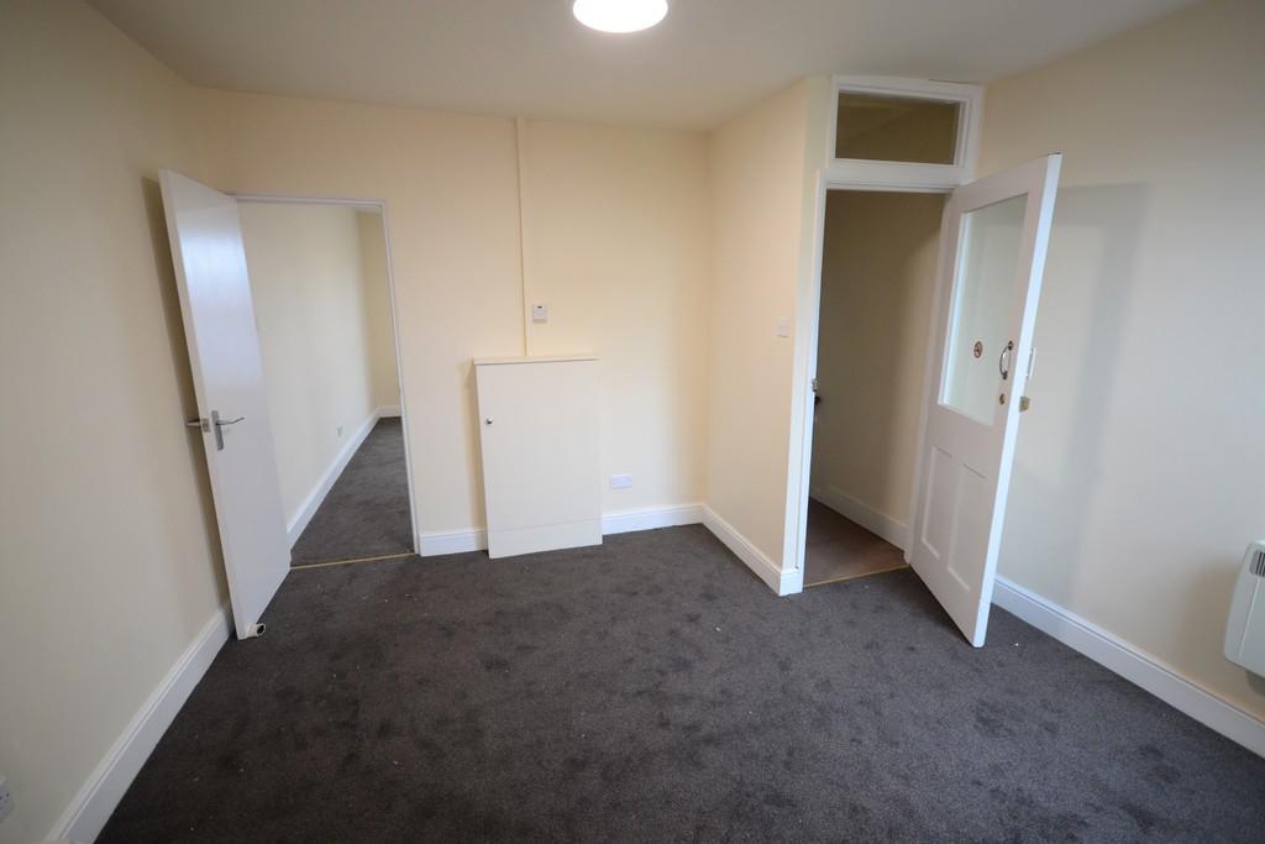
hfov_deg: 100.4
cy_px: 422
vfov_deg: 77.3
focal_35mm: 15
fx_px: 527
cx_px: 632
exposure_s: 1/30
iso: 560
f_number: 4
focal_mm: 10
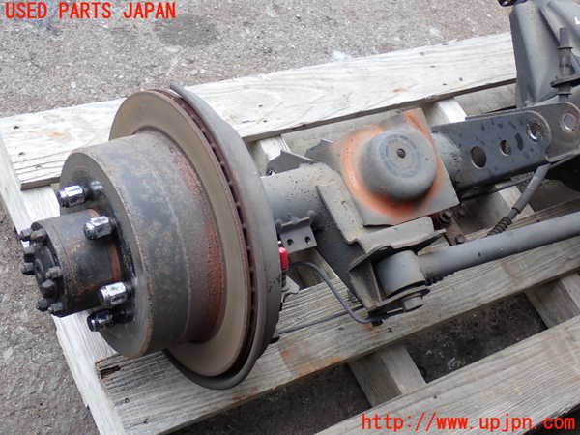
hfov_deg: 38.2
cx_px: 290
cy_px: 218
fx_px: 838
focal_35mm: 50
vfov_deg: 29.1
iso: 160
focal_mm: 9.01
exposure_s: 1/100
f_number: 3.2
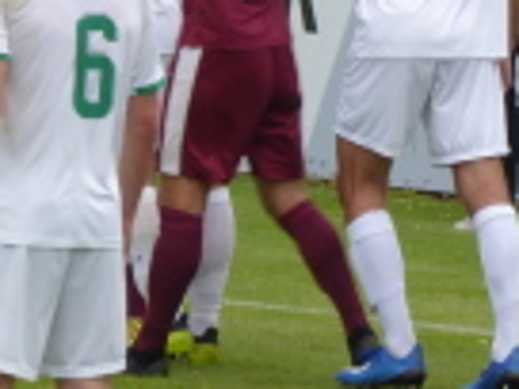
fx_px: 19896
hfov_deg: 1.5
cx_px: 332
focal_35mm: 1327
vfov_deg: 1.1
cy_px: -27
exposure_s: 1/100
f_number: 6
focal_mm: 71.7
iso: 125
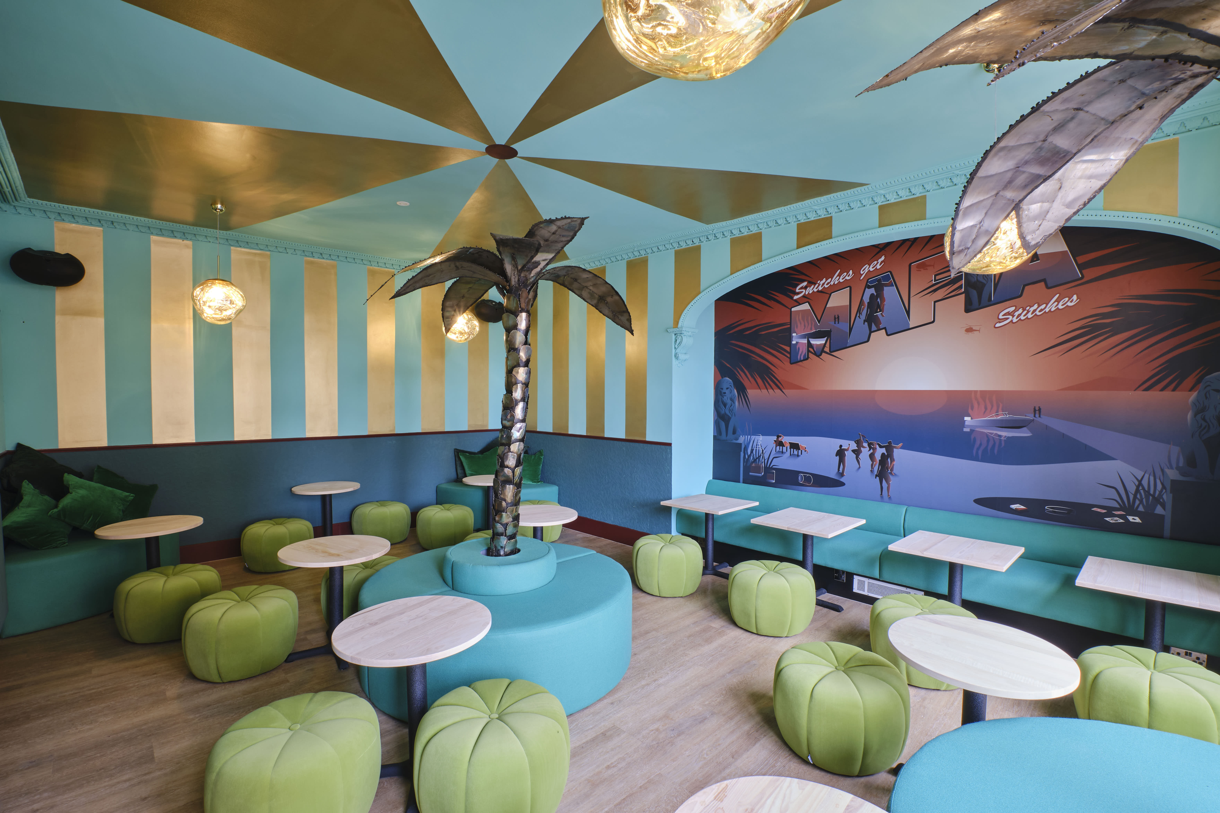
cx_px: 610
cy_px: 406
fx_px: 542
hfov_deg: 96.7
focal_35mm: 16
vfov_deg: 73.7
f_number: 11
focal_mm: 10.5
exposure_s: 3
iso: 160
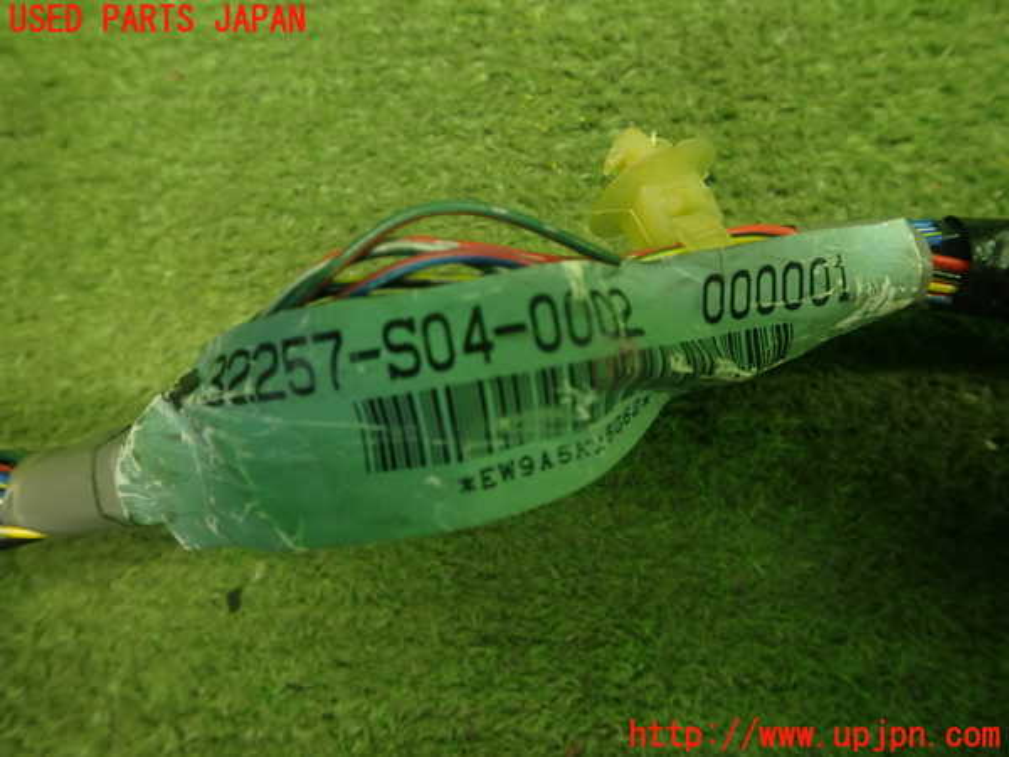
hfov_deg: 63.4
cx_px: 504
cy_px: 378
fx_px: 816
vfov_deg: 49.7
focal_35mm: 28
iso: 250
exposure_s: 1/30
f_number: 2.2
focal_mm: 5.05
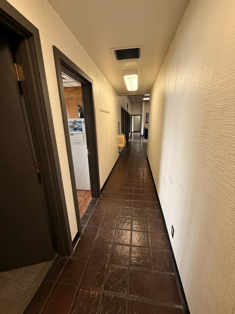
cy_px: 157
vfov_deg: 102.1
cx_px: 118
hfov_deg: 85.7
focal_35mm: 14
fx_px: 127
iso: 250
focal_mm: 2.22
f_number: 2.2
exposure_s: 1/60
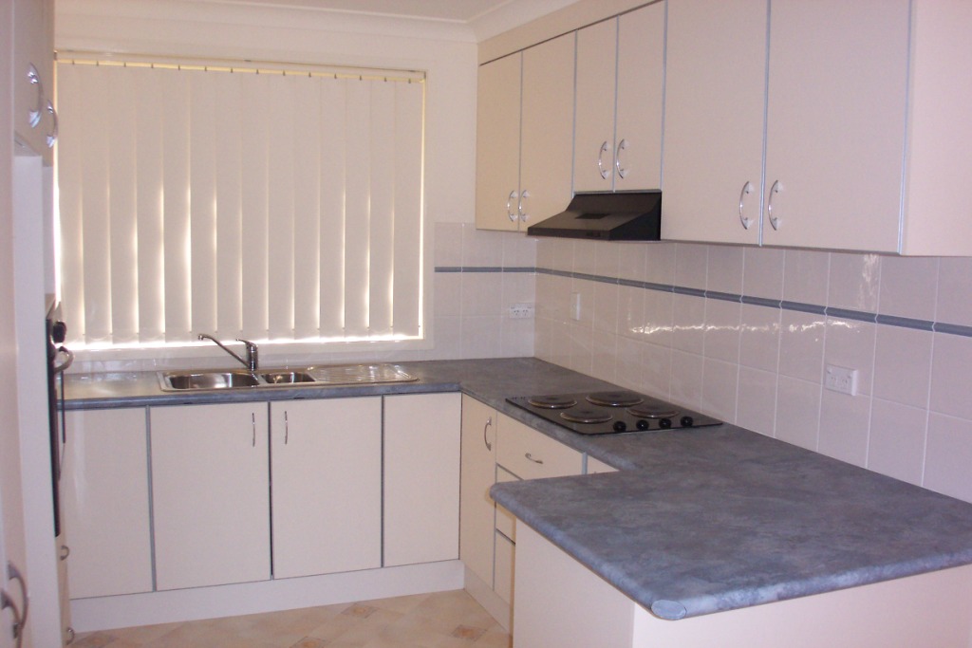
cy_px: 324
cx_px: 486
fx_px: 945
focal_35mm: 35
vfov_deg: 37.9
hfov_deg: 54.4
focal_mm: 7.5
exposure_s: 1/90
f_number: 2.8
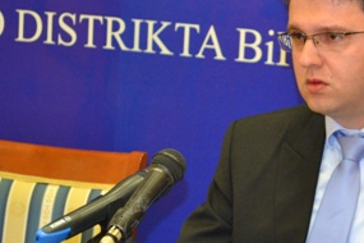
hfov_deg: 11.0
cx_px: 327
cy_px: 169
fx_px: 1872
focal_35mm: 185
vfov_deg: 7.4
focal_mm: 55
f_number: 5.6
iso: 2000
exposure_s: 1/60
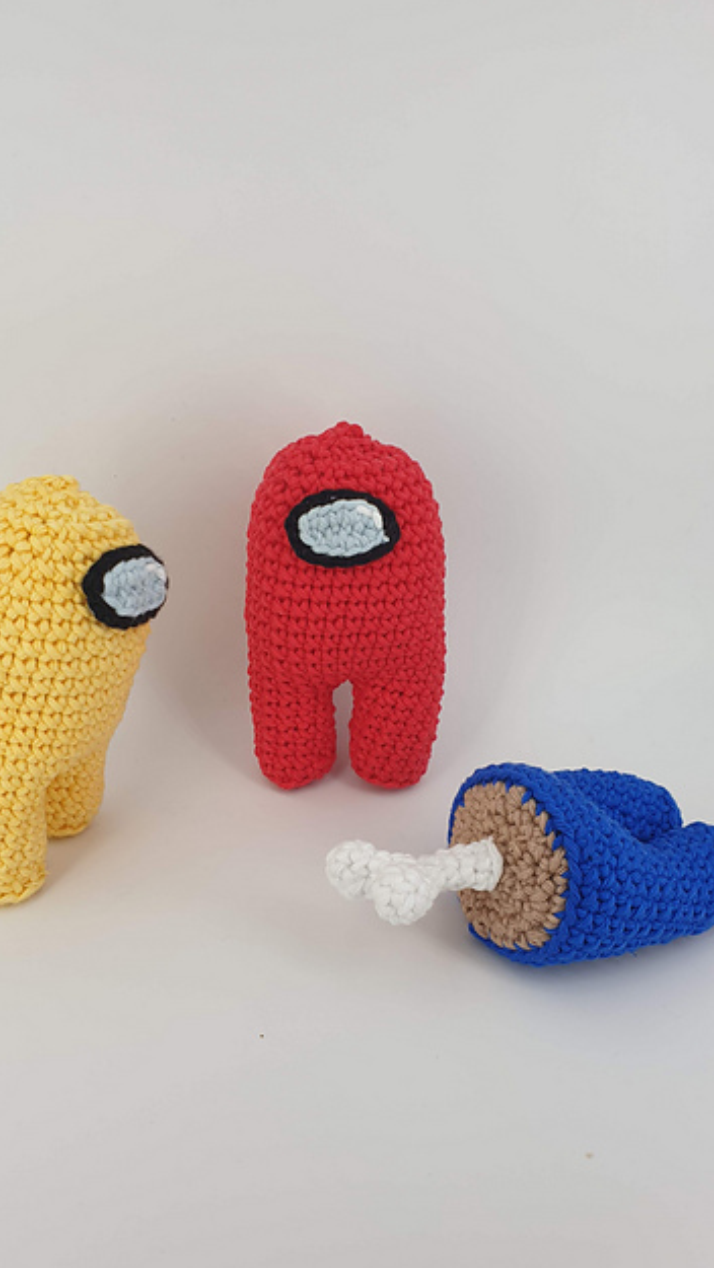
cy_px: 637
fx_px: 975
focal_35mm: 29
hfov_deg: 40.2
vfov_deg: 66.0
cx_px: 314
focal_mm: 4.3
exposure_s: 1/614
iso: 50
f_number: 2.4
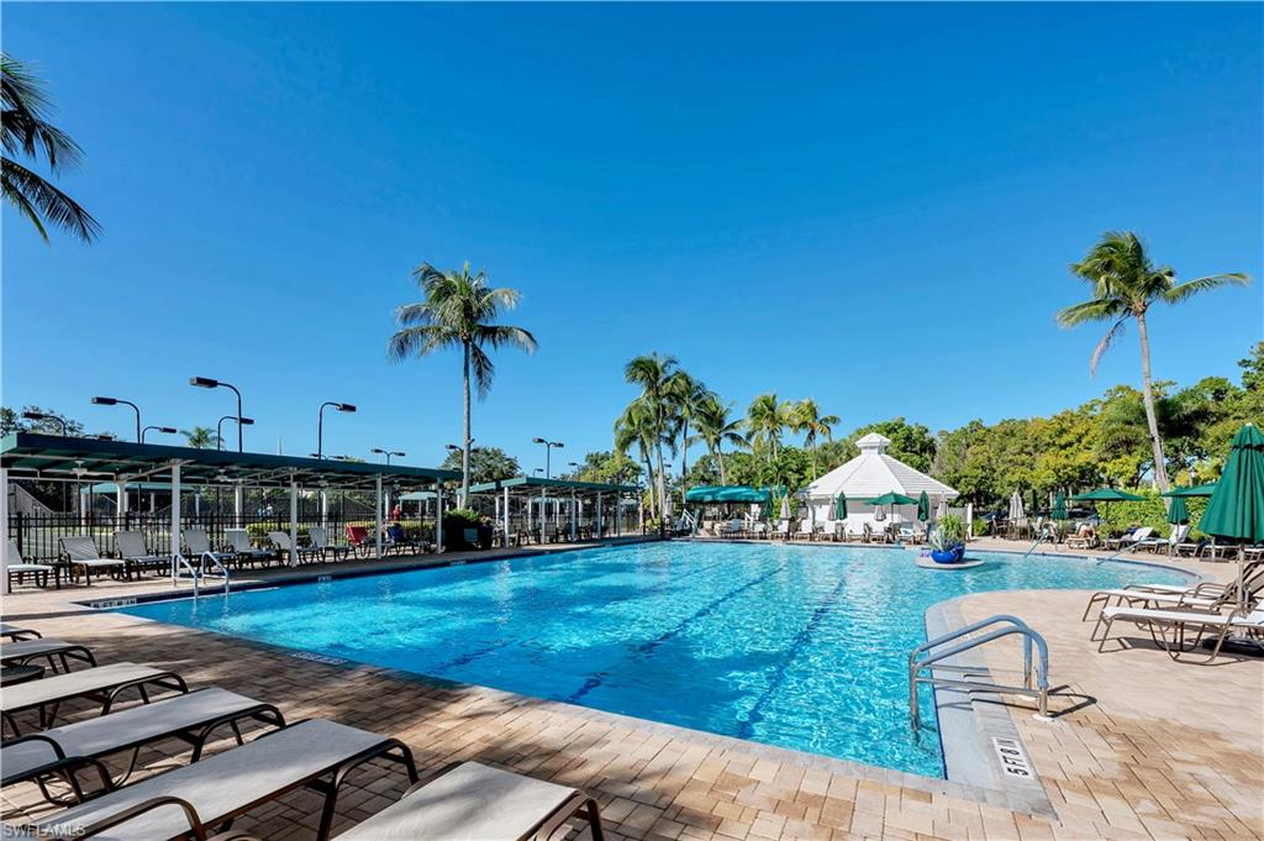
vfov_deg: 81.1
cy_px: 420
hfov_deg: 104.3
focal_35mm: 14
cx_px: 632
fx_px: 491
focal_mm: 14
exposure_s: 1/400
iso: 160
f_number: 11
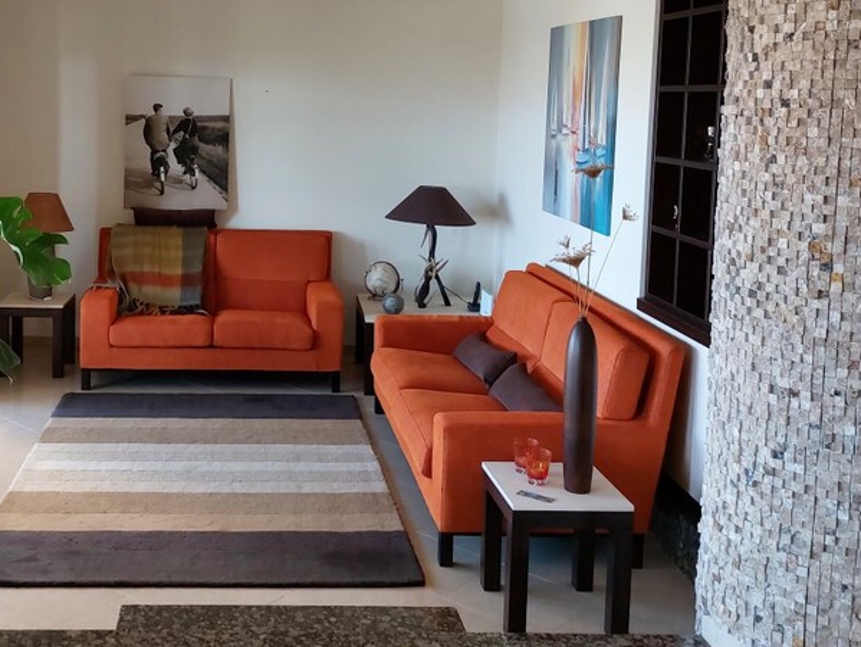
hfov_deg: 44.9
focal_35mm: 41
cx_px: 269
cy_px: 207
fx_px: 1020
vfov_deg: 34.8
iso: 250
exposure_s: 1/100
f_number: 1.8
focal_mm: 5.23
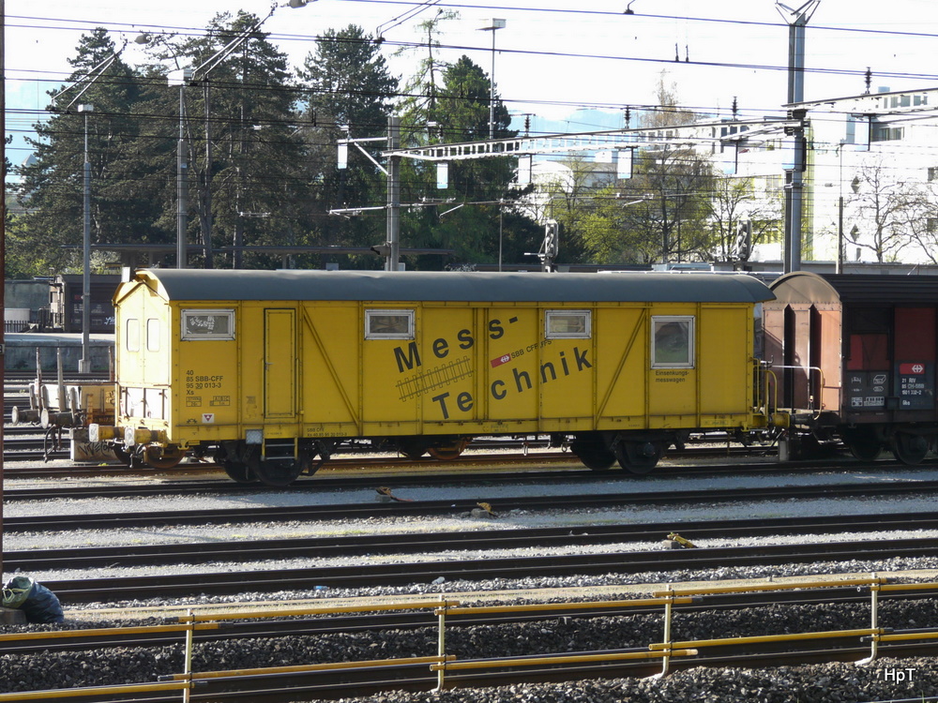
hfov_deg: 21.3
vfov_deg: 16.1
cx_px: 469
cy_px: 352
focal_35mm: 92
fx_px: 2493
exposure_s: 1/160
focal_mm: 15.1
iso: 100
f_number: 4
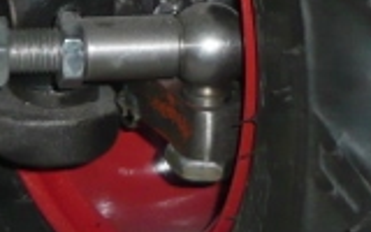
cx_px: -35
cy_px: -31
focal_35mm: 248
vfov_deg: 5.3
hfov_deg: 8.4
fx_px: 2508
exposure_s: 1/30
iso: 200
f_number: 4.2
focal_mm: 8.2
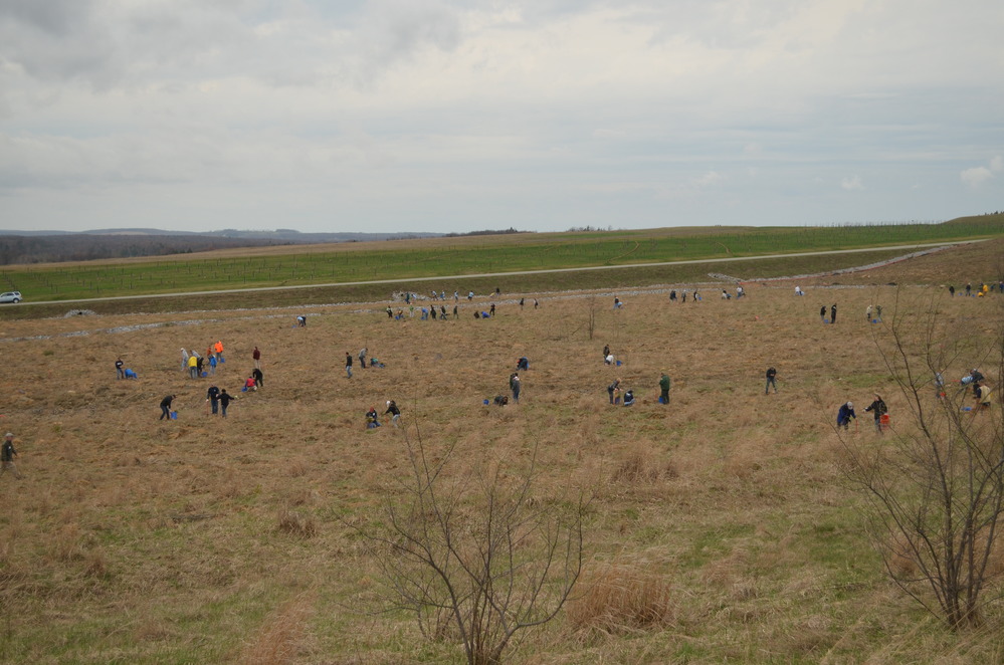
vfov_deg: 29.7
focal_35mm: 45
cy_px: 332
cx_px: 502
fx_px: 1253
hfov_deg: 43.7
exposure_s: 1/1600
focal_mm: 30
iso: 320
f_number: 4.5
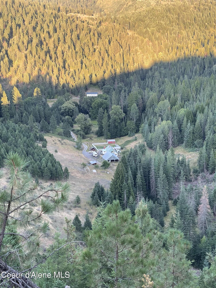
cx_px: 108
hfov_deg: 22.9
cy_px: 144
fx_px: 532
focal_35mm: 64
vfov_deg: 30.3
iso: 40
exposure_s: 1/99
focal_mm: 7.5
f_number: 2.2
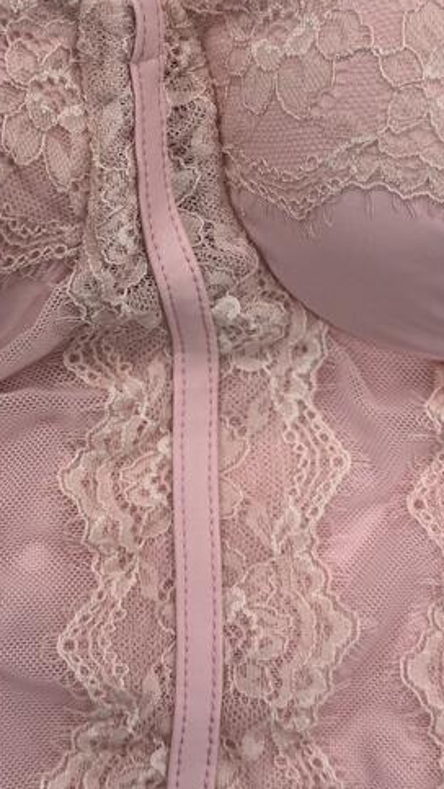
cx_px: 170
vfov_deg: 31.8
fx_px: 1359
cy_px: 207
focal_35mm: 65
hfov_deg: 18.5
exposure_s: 1/100
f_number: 1.78
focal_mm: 6.76
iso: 64
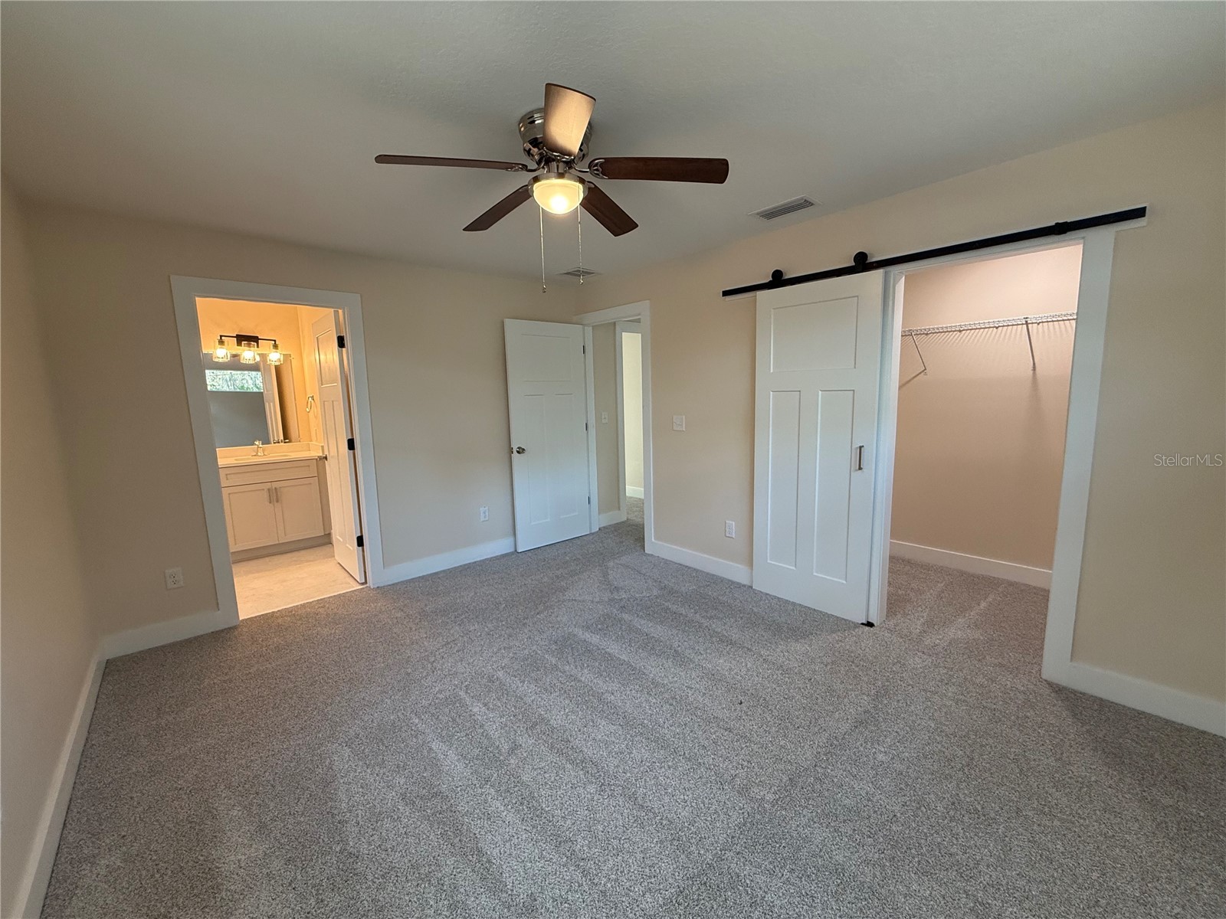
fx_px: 496
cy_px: 460
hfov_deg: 102.1
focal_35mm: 14
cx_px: 613
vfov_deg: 85.7
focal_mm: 2.22
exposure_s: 1/120
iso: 200
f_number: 2.2
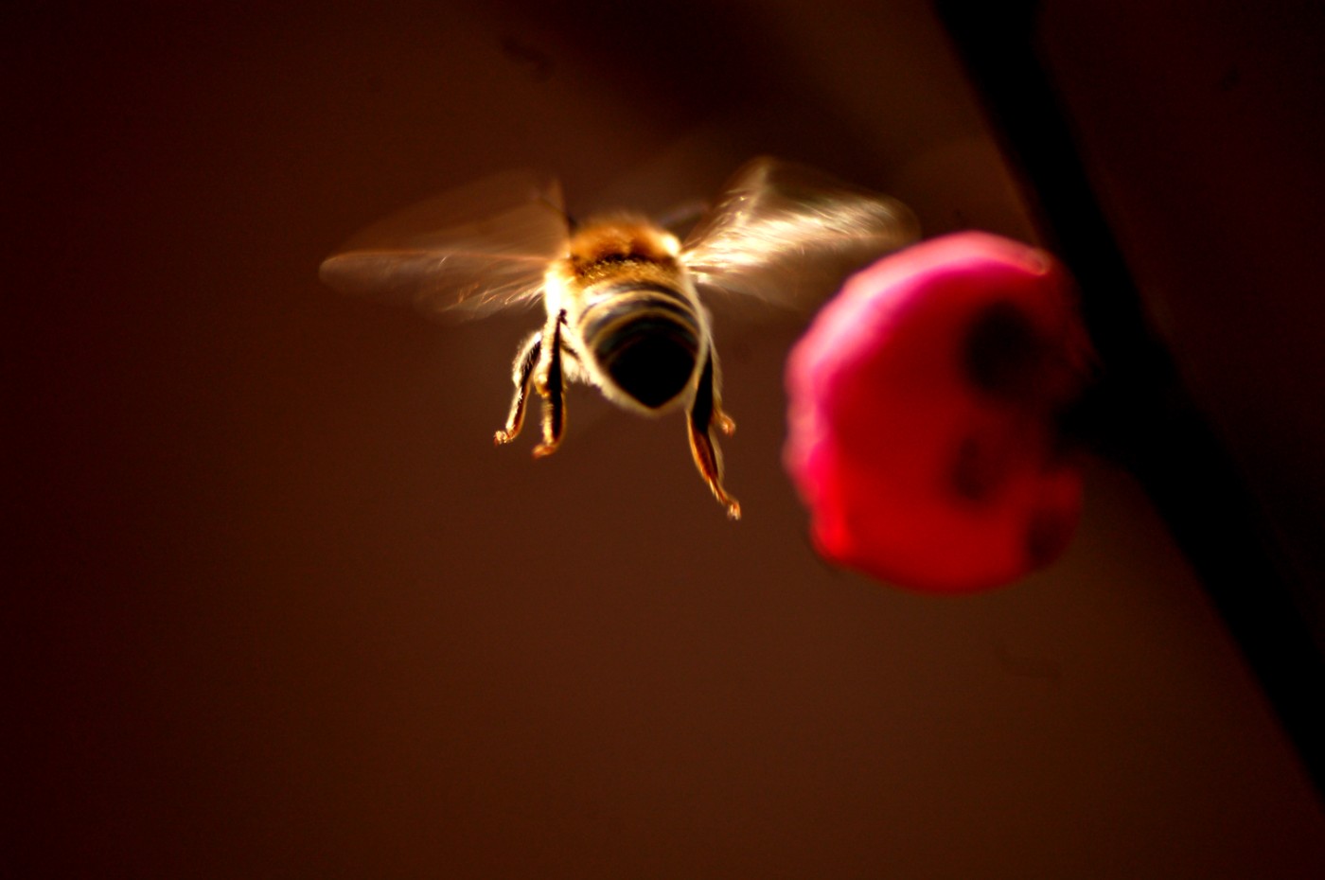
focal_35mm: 450
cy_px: 440
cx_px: 662
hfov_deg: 4.6
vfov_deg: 3.0
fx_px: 16543
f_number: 5.6
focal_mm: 300
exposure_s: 1/320
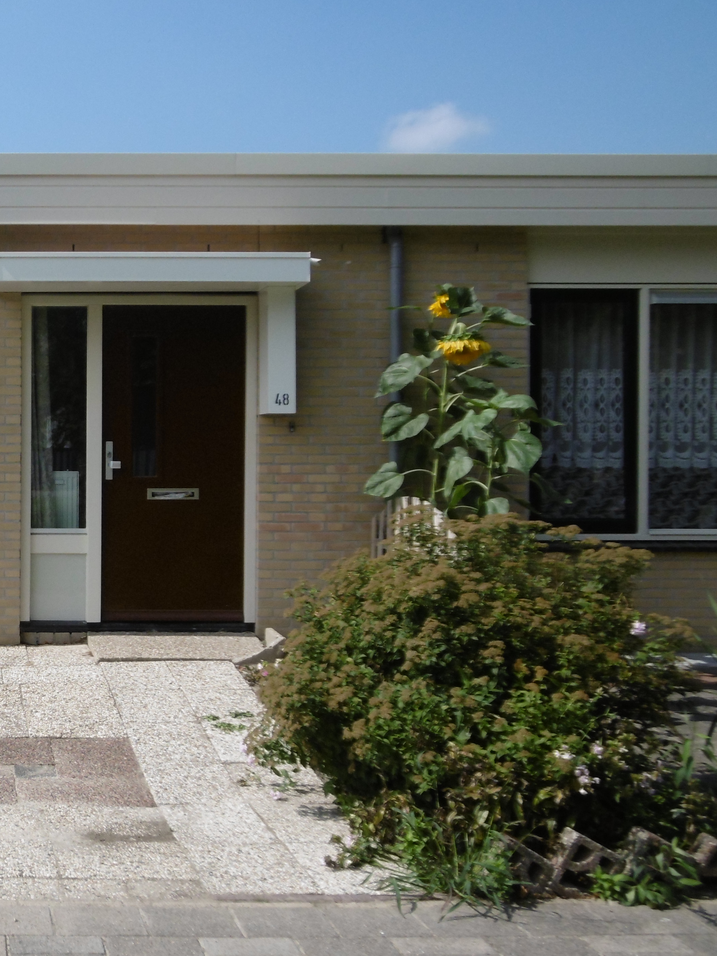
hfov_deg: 26.1
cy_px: 483
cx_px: -53
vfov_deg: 36.8
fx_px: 1436
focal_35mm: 52
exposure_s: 1/250
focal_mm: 5.8
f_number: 8.8
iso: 100
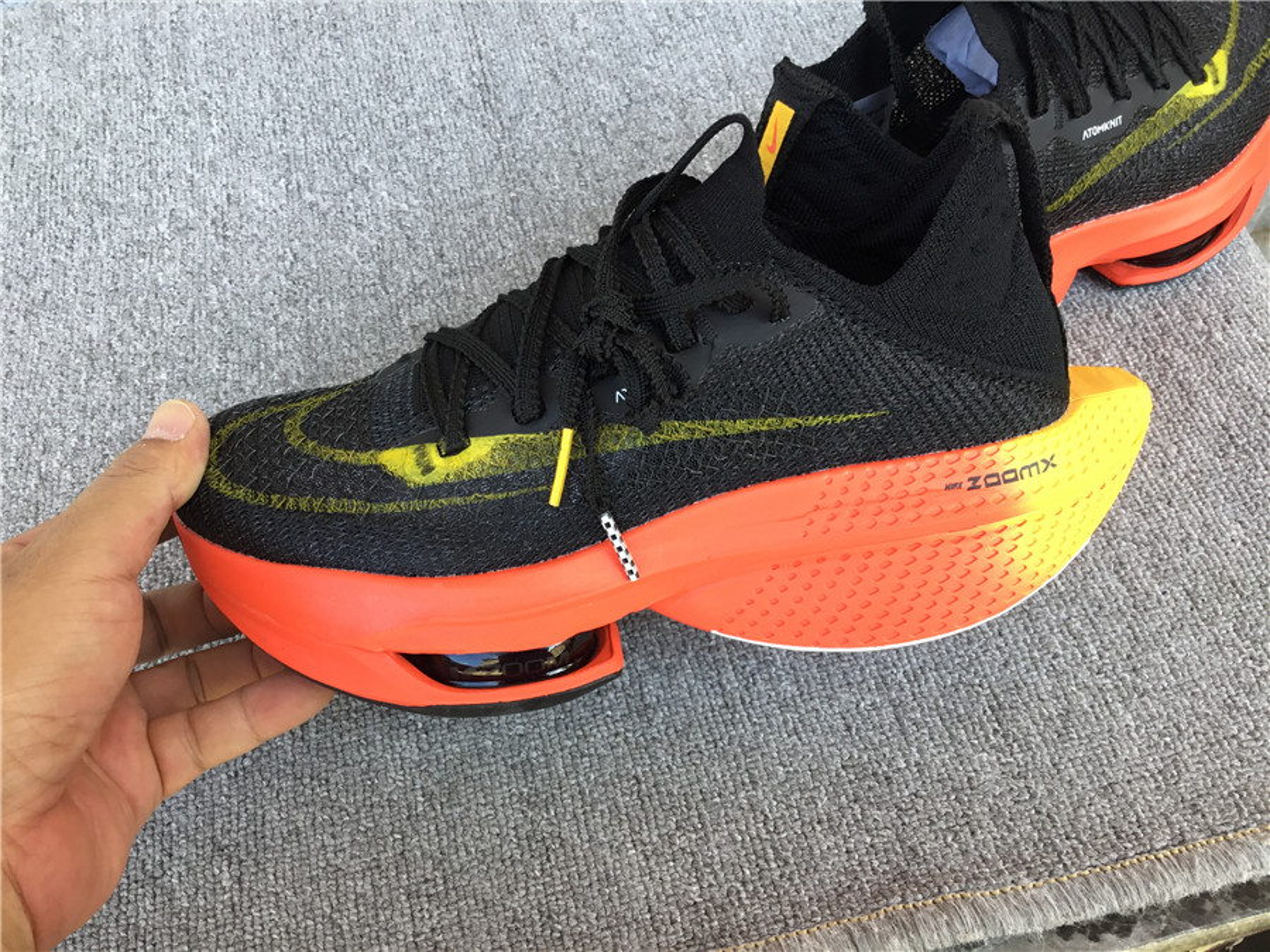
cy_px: 476
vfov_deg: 45.4
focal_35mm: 31
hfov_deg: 58.4
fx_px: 1137
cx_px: 635
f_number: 2.4
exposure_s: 1/50
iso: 32
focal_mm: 3.3
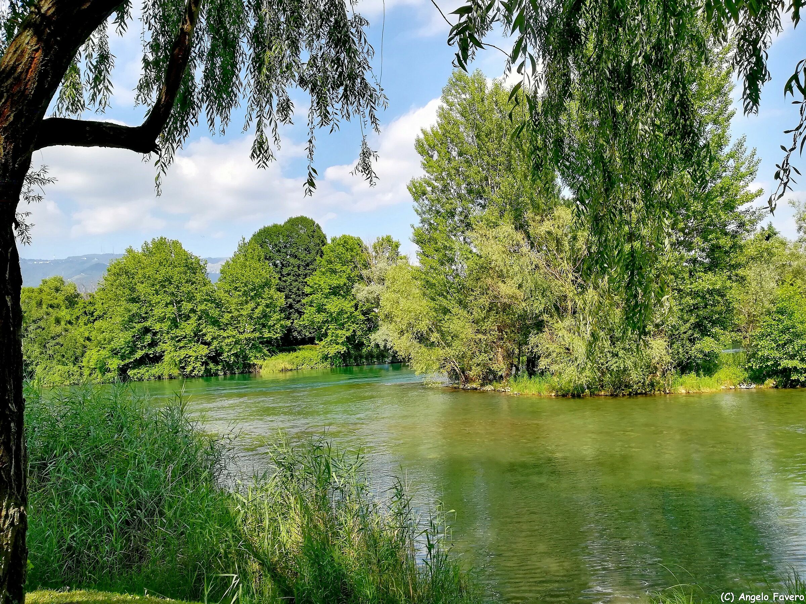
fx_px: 605
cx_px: 403
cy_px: 302
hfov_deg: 67.3
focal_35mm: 26
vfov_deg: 53.1
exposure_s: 1/659
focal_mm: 3.83
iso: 50
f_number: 2.2
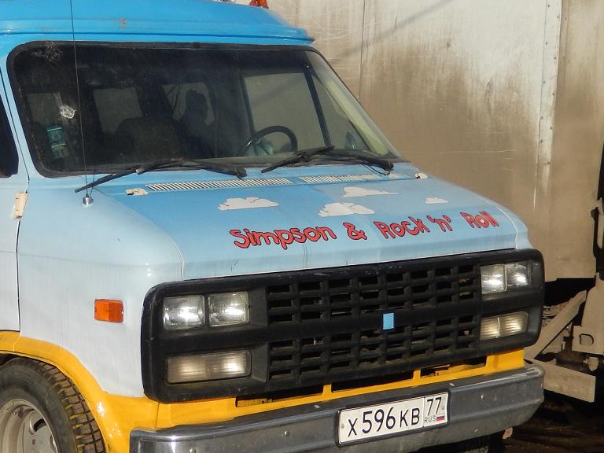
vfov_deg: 17.6
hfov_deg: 22.7
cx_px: 66
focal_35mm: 84
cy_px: 206
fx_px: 1466
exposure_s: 1/640
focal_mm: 8.1
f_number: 8.6
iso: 200
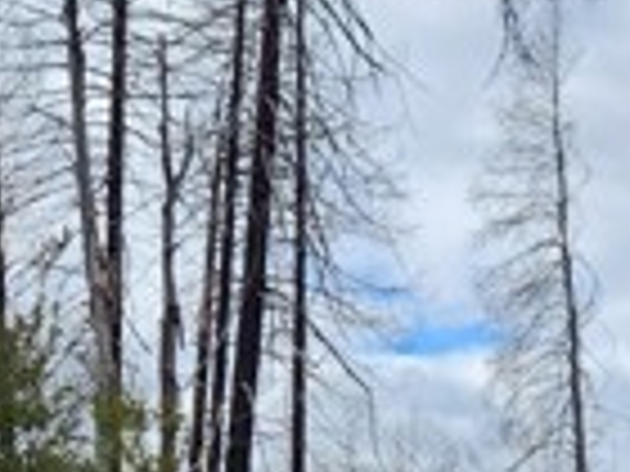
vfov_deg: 13.0
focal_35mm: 105
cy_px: 796
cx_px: 536
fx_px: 1911
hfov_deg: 18.5
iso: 20
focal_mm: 5.4
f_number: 1.8
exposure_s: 1/1117
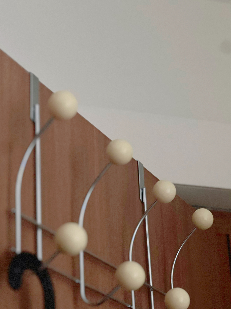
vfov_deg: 20.8
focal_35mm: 94
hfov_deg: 15.7
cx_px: 126
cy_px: 185
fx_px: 836
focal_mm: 9
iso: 800
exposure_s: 1/14
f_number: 2.8
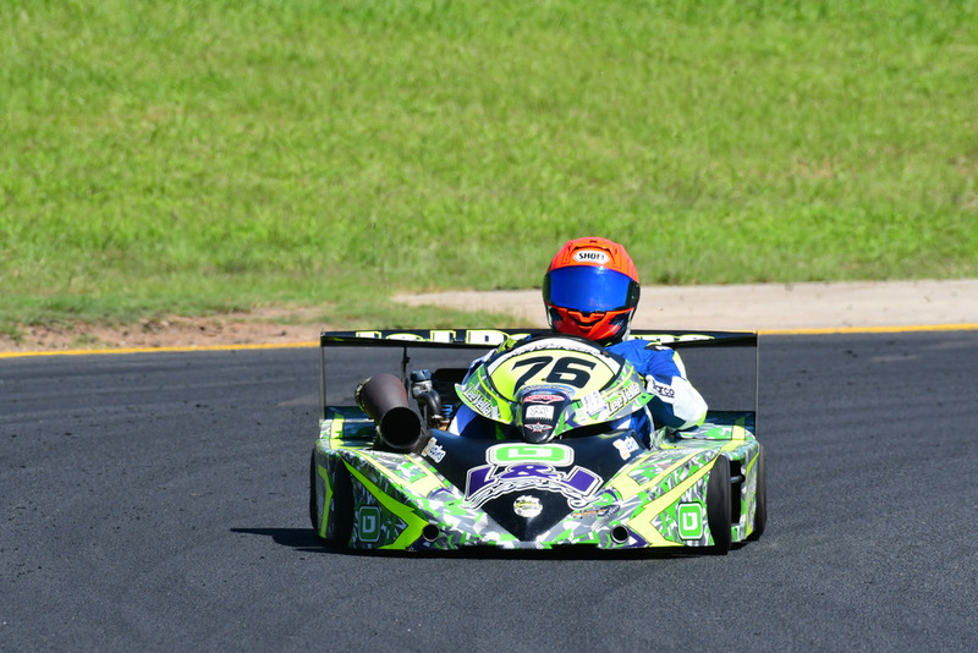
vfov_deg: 1.8
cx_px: 489
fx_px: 20381
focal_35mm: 750
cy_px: 326
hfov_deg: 2.7
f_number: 11
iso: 500
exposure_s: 1/640
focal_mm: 500
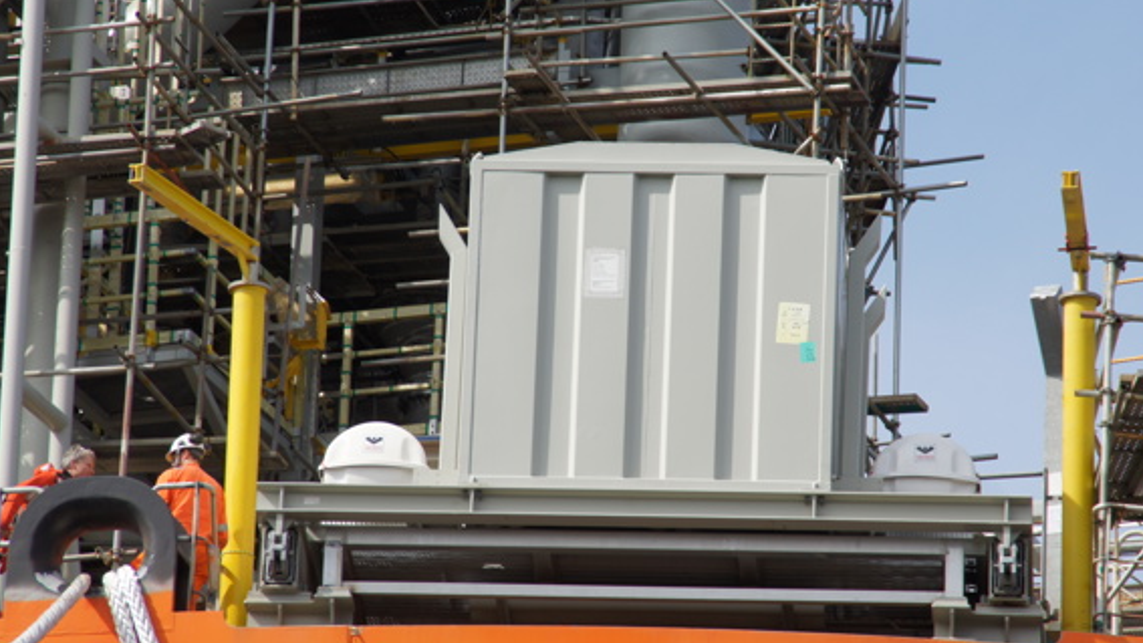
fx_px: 8062
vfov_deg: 4.6
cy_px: 320
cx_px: 611
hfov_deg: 8.1
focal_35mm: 266
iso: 200
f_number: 10
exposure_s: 1/320
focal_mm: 150
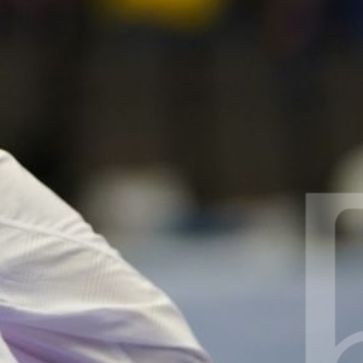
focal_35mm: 871
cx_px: -431
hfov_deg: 2.0
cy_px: -140
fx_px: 10334
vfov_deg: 2.0
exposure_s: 1/500
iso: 1000
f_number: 2.8
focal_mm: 164
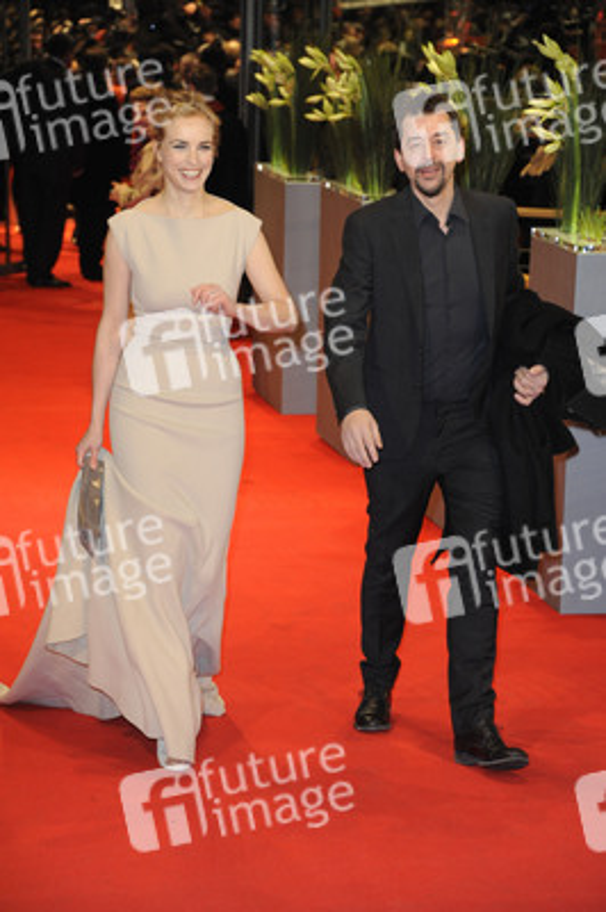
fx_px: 2656
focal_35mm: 105
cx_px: 303
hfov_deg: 13.0
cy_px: 456
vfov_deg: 19.5
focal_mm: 105
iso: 3200
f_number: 5.6
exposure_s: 1/200
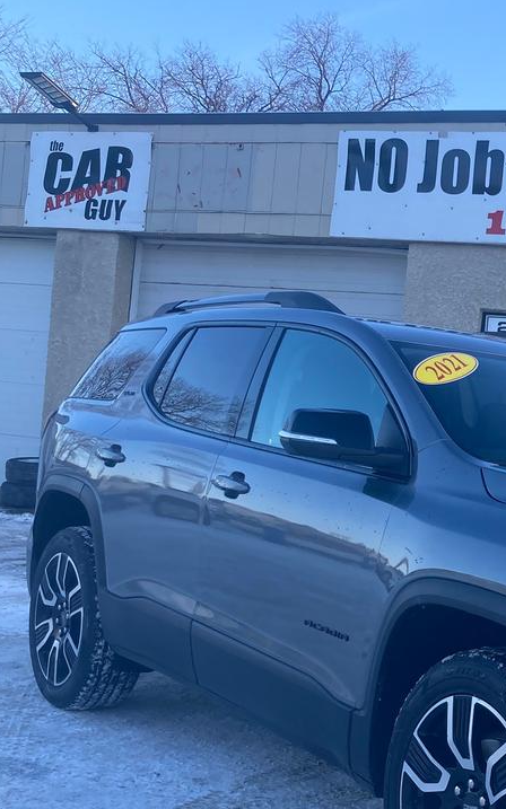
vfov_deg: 38.0
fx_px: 1170
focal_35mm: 53
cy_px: 484
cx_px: 644
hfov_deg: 22.1
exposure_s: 1/252
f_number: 1.8
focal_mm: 3.99
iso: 20
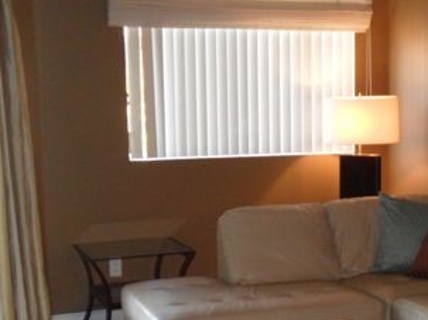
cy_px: 303
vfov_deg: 19.4
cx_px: 340
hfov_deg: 25.9
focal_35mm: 74
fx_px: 915
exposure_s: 1/45
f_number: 3
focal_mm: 6.3
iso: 240
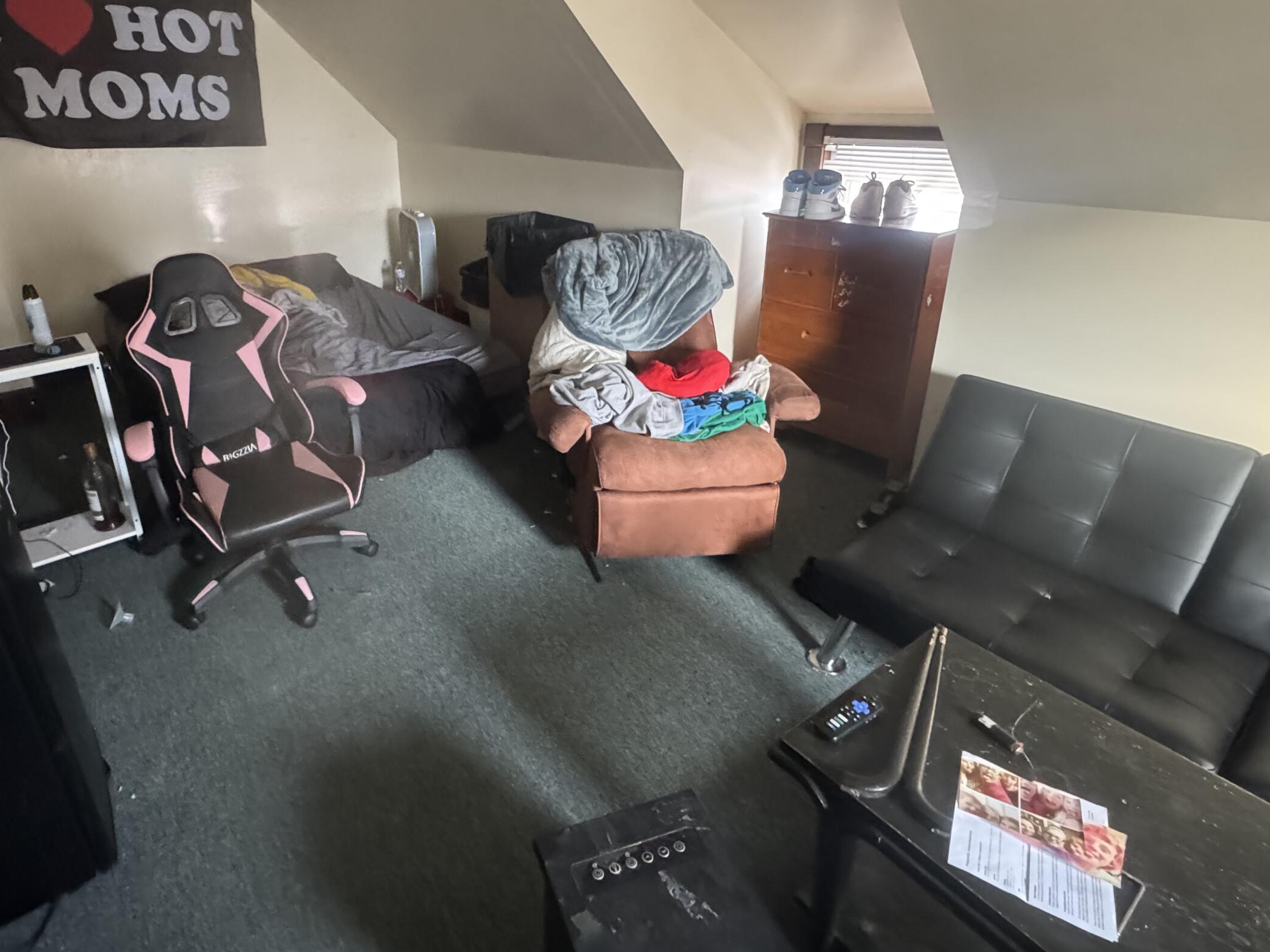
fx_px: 734
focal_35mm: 20
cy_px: 387
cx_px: 507
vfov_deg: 65.4
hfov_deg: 80.8
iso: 1250
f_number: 2.2
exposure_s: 1/53
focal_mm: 2.22
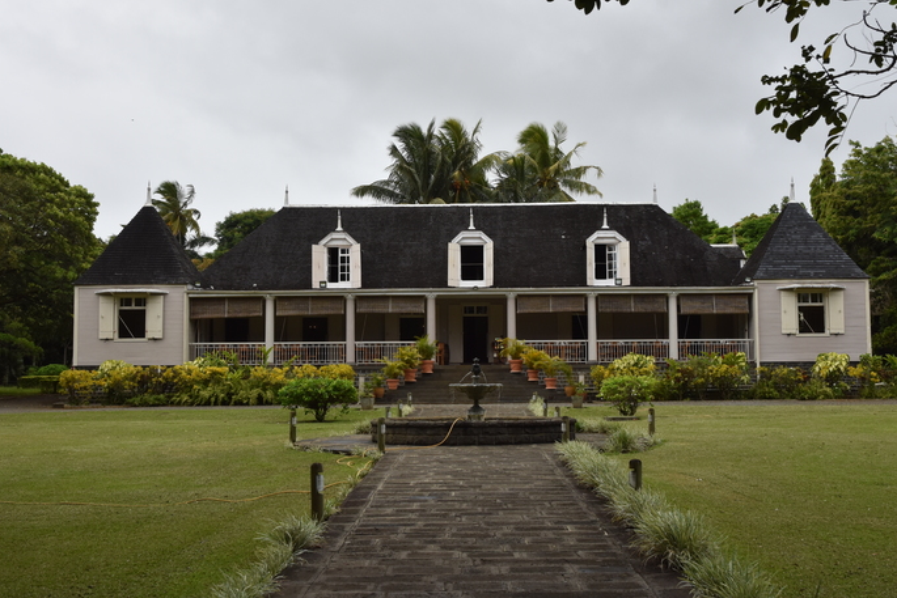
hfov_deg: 47.4
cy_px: 294
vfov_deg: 32.6
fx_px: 1022
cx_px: 467
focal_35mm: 41
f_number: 8
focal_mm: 26
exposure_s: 1/500
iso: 320
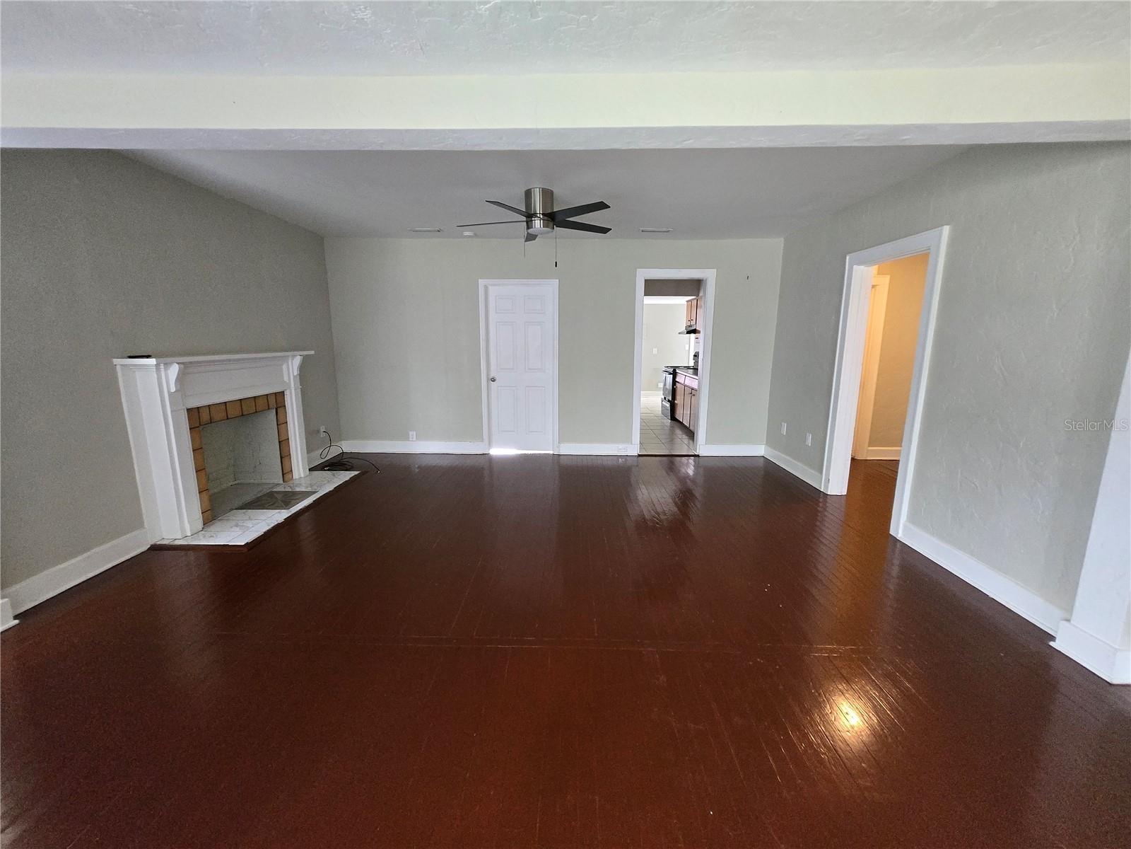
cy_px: 424
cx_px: 566
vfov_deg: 89.9
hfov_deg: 106.2
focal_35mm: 13
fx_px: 425
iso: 640
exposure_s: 1/60
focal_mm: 1.7
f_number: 2.2
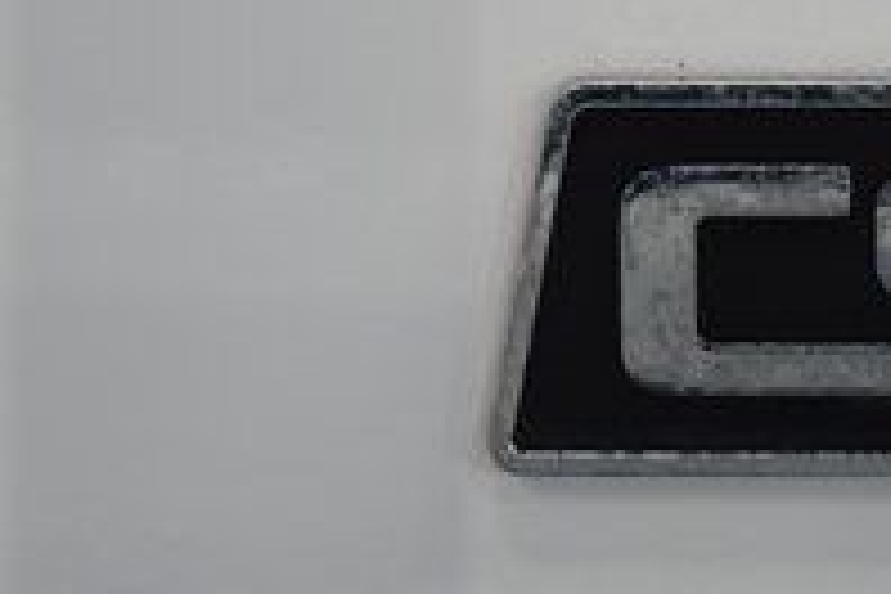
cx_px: 1080
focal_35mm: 339
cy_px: 223
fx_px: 8390
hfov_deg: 6.0
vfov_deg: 4.1
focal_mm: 70
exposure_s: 1/125
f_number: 5
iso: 1600
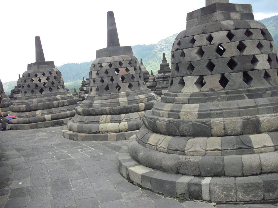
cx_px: 139
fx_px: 305
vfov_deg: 37.7
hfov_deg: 49.0
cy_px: 104
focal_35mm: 38
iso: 100
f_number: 2.8
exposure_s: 1/400
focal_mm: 6.2
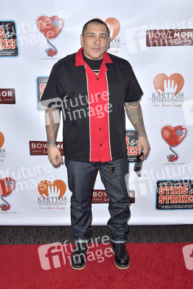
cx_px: 96
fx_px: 273
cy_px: 144
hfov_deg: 38.9
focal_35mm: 34
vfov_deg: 55.8
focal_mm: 34
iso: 320
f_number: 7.1
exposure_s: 1/250
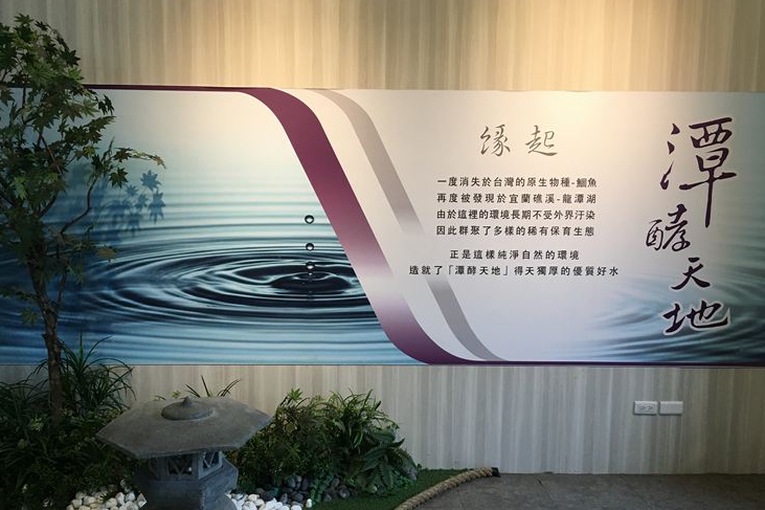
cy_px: 287
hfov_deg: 57.2
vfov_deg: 39.9
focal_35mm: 33
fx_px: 701
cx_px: 366
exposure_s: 1/30
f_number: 2.2
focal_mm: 4.15
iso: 32
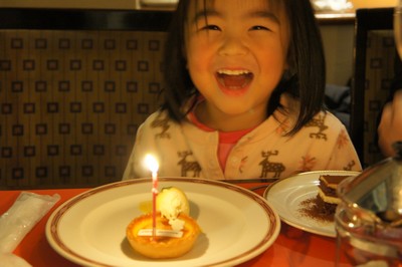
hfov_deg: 32.7
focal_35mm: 62
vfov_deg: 22.0
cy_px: 134
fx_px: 686
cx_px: 201
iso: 1600
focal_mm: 41
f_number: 4.5
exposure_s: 1/8
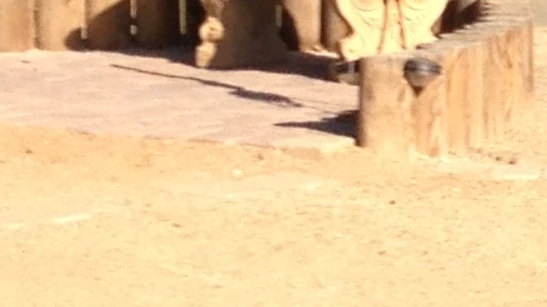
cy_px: -41
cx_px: 811
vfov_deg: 4.5
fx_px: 3886
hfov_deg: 7.9
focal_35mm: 268
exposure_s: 1/1022
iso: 50
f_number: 2.4
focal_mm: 4.13
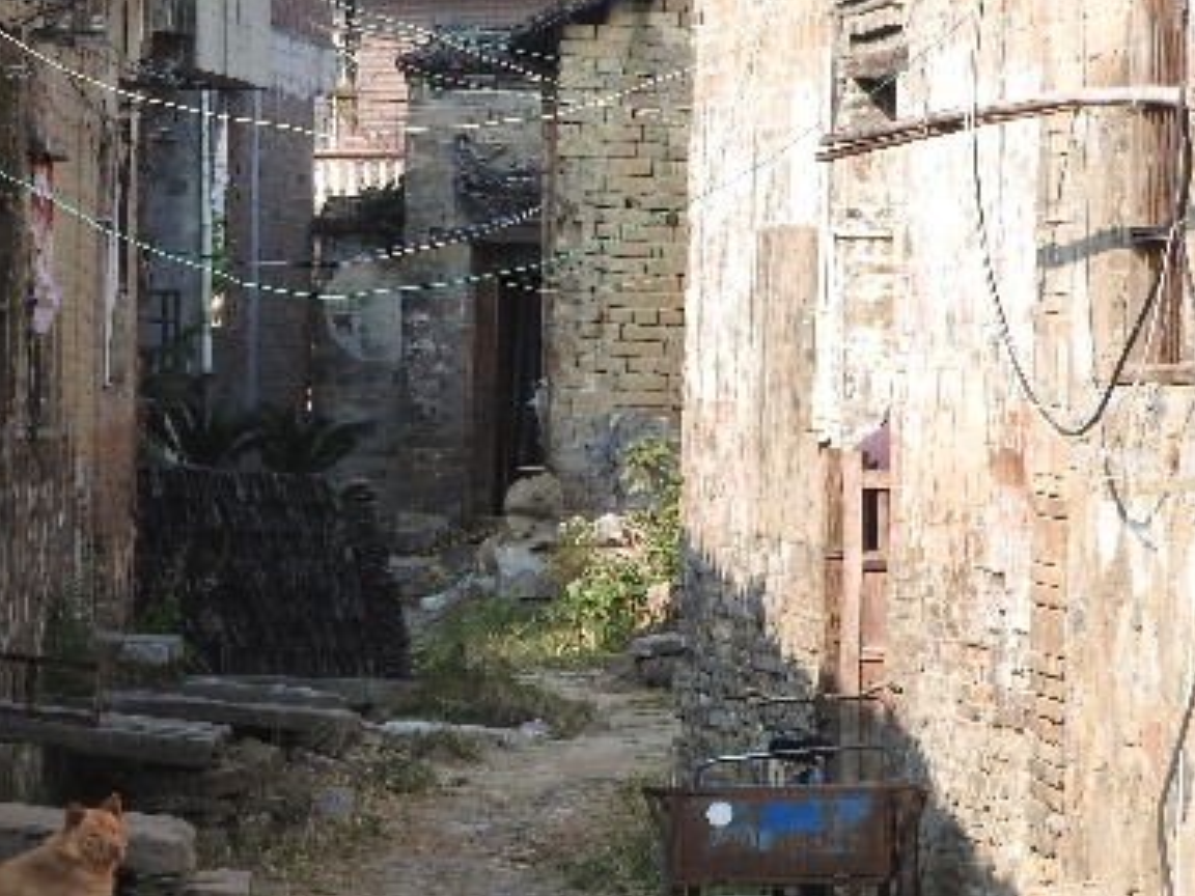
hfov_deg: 7.0
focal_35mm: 281
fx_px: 9701
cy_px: 460
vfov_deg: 5.3
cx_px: 212
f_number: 5
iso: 100
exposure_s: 1/250
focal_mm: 24.2
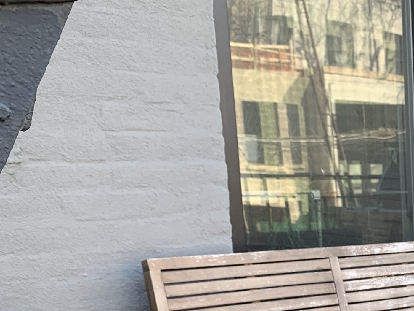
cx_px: 571
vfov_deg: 18.2
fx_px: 897
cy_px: 411
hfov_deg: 22.6
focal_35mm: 75
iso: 32
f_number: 1.8
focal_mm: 4.25
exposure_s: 1/122
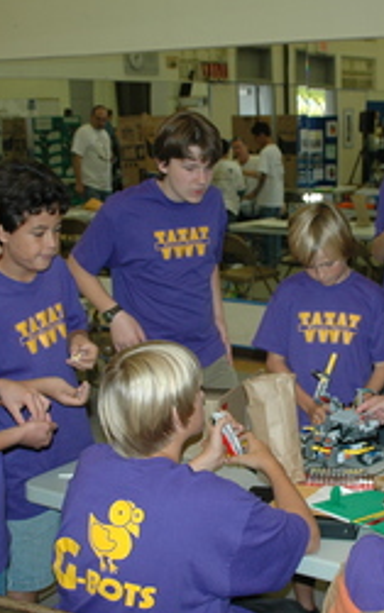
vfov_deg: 33.6
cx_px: 281
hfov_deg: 21.2
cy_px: 300
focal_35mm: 61
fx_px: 1018
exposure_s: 1/180
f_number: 4
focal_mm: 25
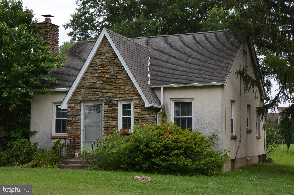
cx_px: 147
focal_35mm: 66
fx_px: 538
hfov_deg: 30.6
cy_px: 98
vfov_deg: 20.5
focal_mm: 44
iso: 200
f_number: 7.1
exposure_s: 1/200
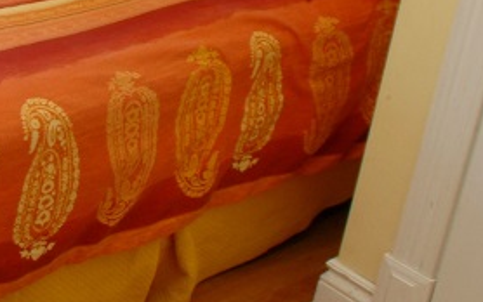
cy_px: -66
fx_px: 1014
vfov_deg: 16.2
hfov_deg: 21.5
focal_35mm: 77
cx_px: -281
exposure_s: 2
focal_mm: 14
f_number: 22
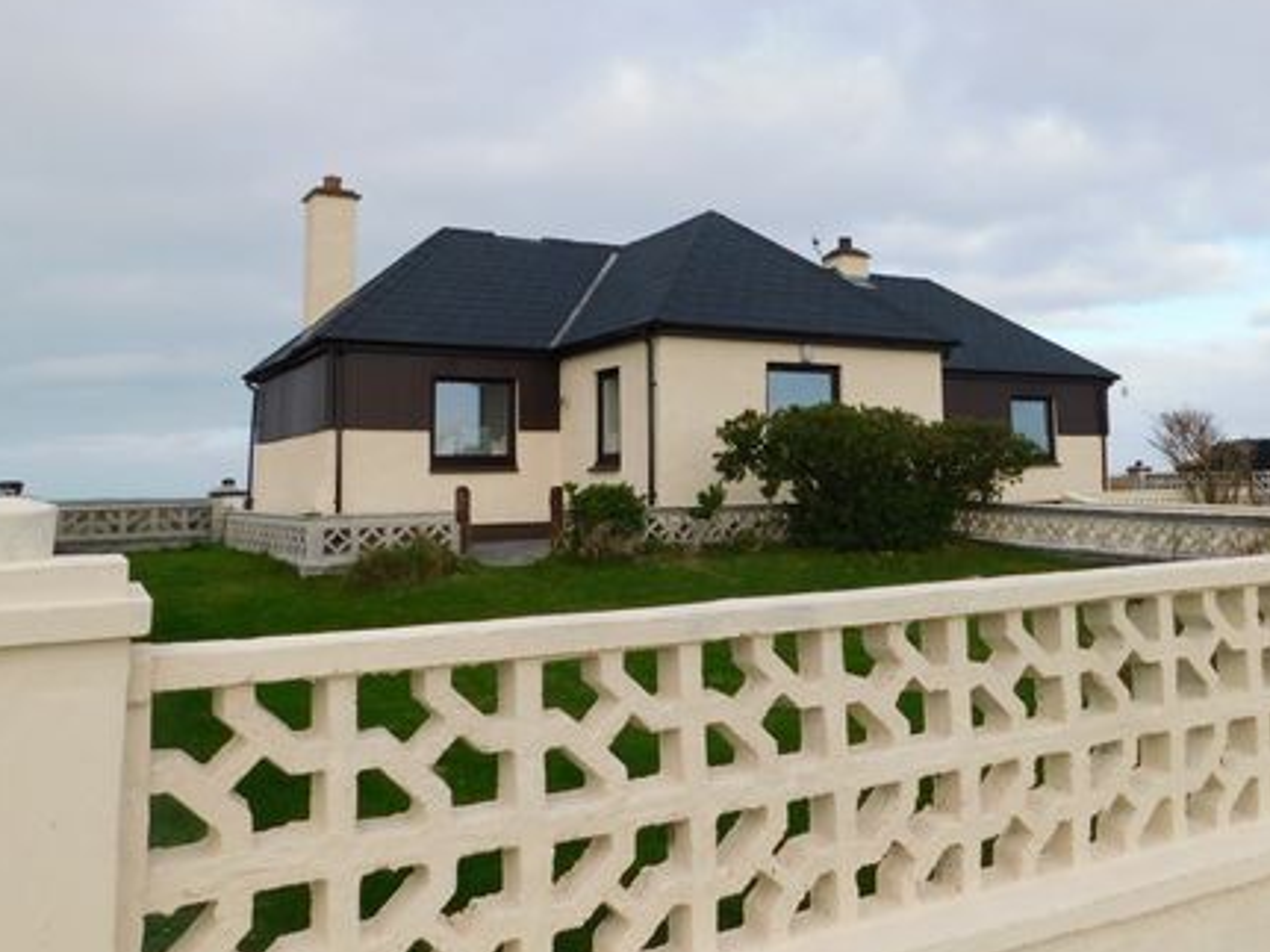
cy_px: 342
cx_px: 822
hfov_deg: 55.9
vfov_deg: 43.7
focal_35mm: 32
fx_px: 1174
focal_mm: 4
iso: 125
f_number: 3
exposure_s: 1/640
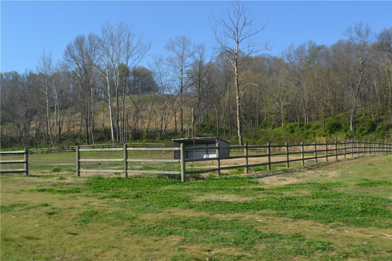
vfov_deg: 25.1
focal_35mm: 54
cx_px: 196
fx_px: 588
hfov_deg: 36.9
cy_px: 130
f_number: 7.1
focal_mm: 36
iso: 100
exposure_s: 1/200
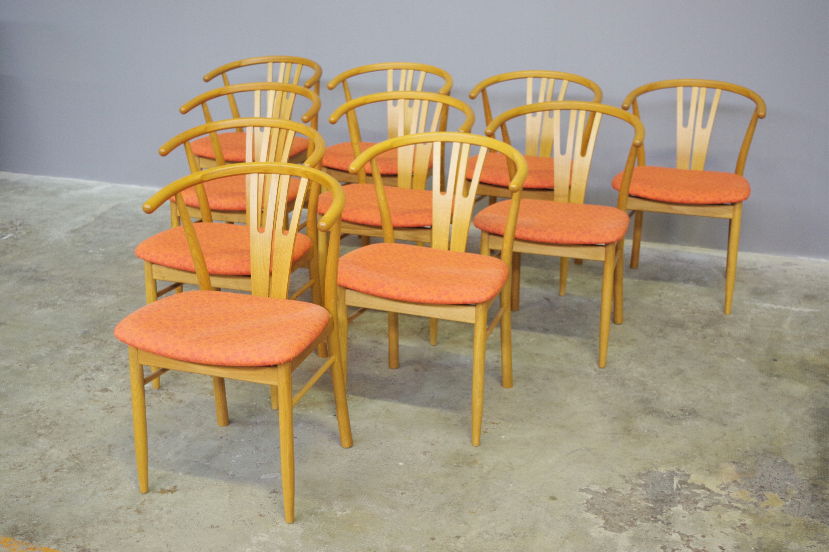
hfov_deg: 42.7
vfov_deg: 29.2
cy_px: 276
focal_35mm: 46
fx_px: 1059
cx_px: 414
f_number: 4
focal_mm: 30.63
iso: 800
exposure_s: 1/13
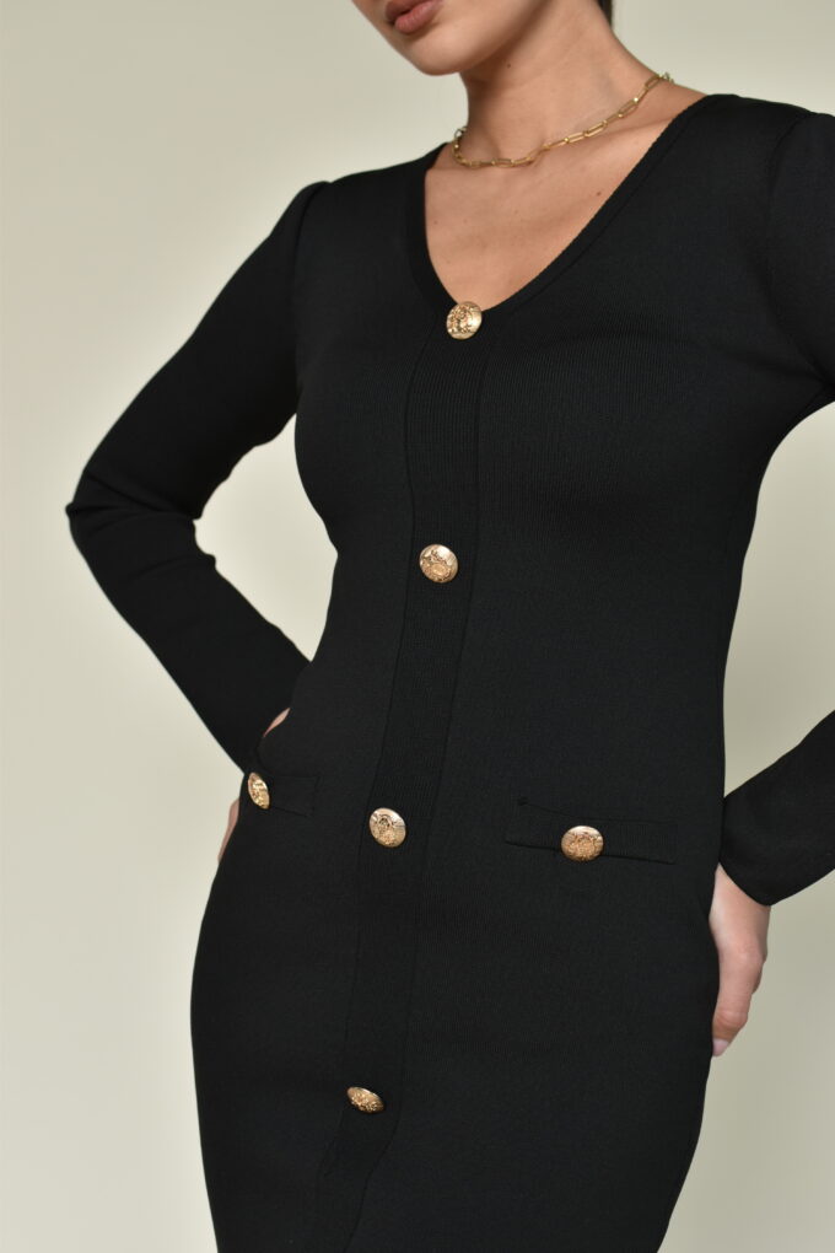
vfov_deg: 37.9
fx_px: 1826
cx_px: 418
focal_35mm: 52
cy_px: 626
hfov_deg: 25.8
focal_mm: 35
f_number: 4
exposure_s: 1/200
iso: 100
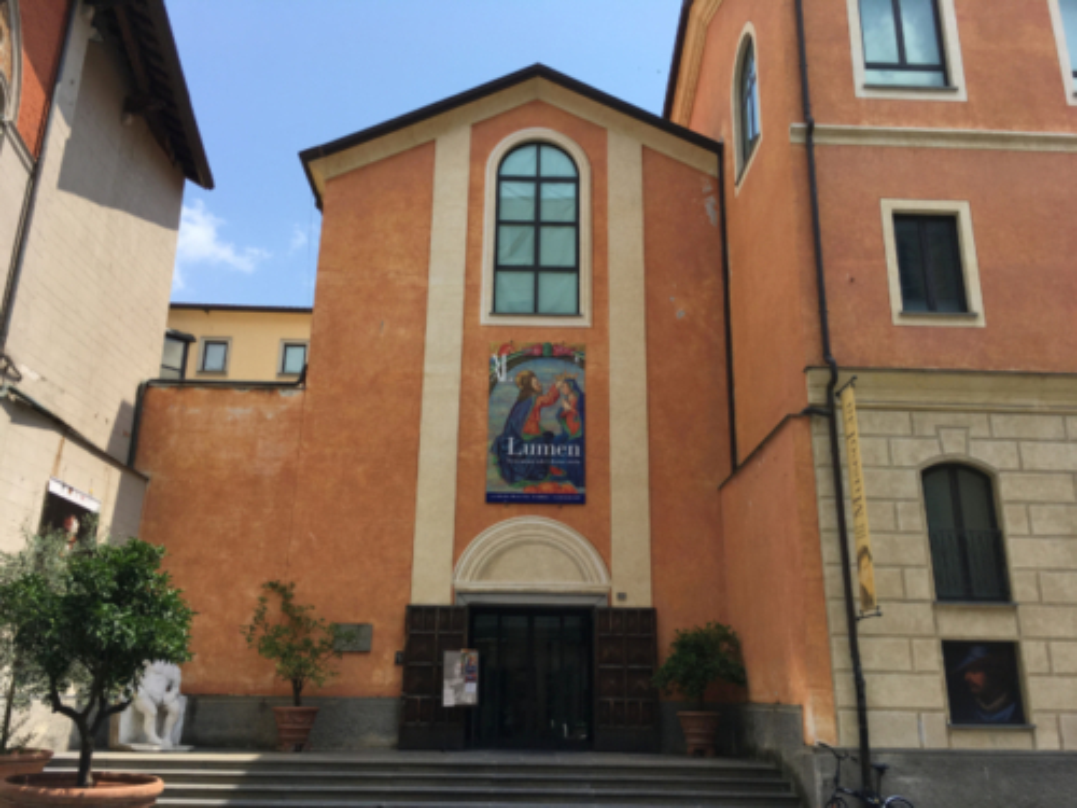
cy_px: 404
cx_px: 538
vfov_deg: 48.2
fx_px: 902
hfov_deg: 61.7
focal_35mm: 29
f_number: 2.2
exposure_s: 1/1221
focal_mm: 4.15
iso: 25
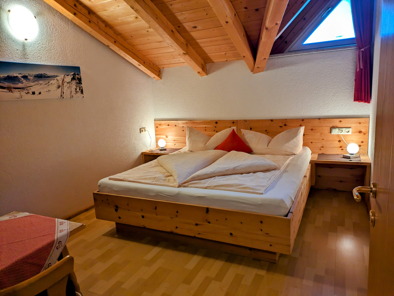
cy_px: 148
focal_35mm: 25
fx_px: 285
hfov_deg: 69.4
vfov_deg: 54.9
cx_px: 197
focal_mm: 5.43
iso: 177
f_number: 1.89
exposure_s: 1/100
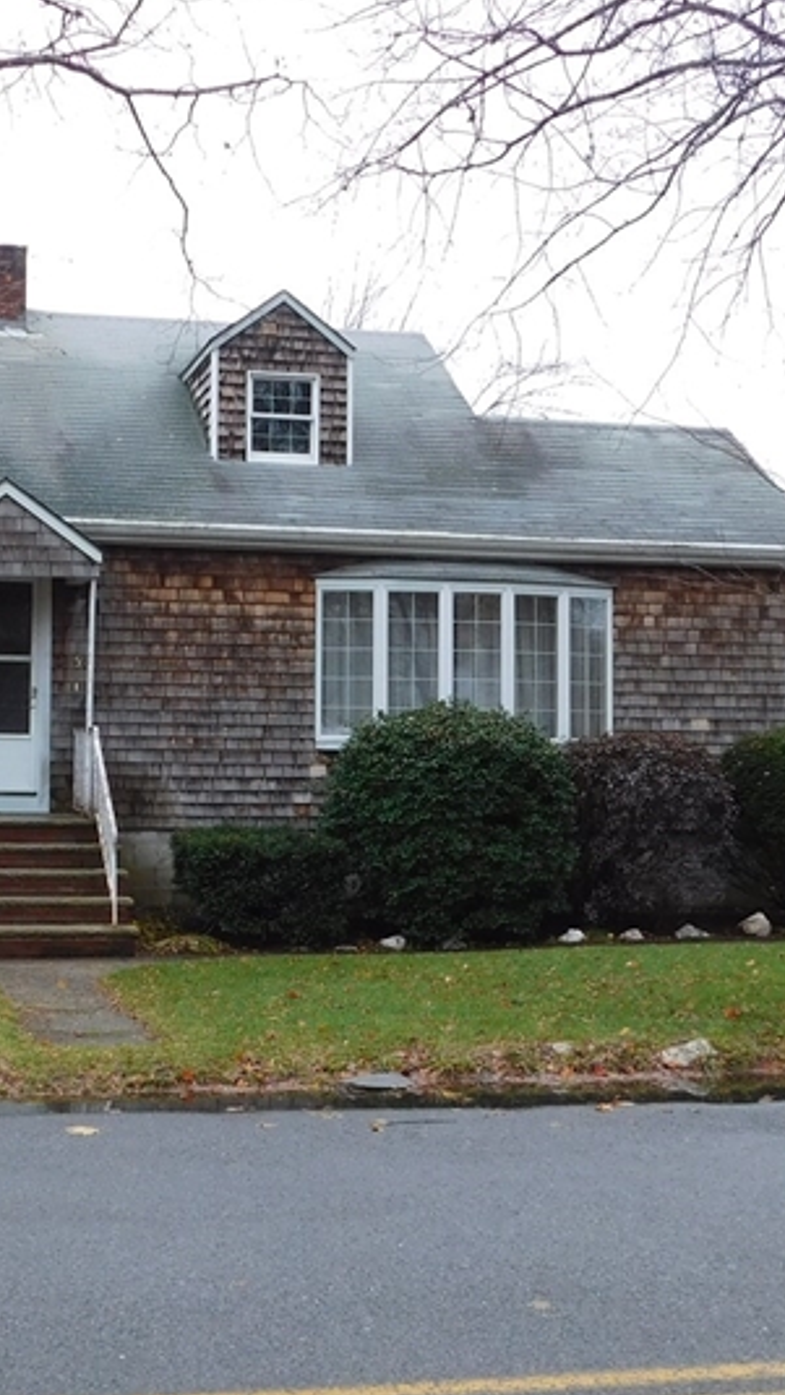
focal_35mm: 48
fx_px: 1776
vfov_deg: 42.9
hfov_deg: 24.7
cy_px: 722
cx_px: 198
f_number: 3
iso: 125
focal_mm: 4
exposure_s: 1/200
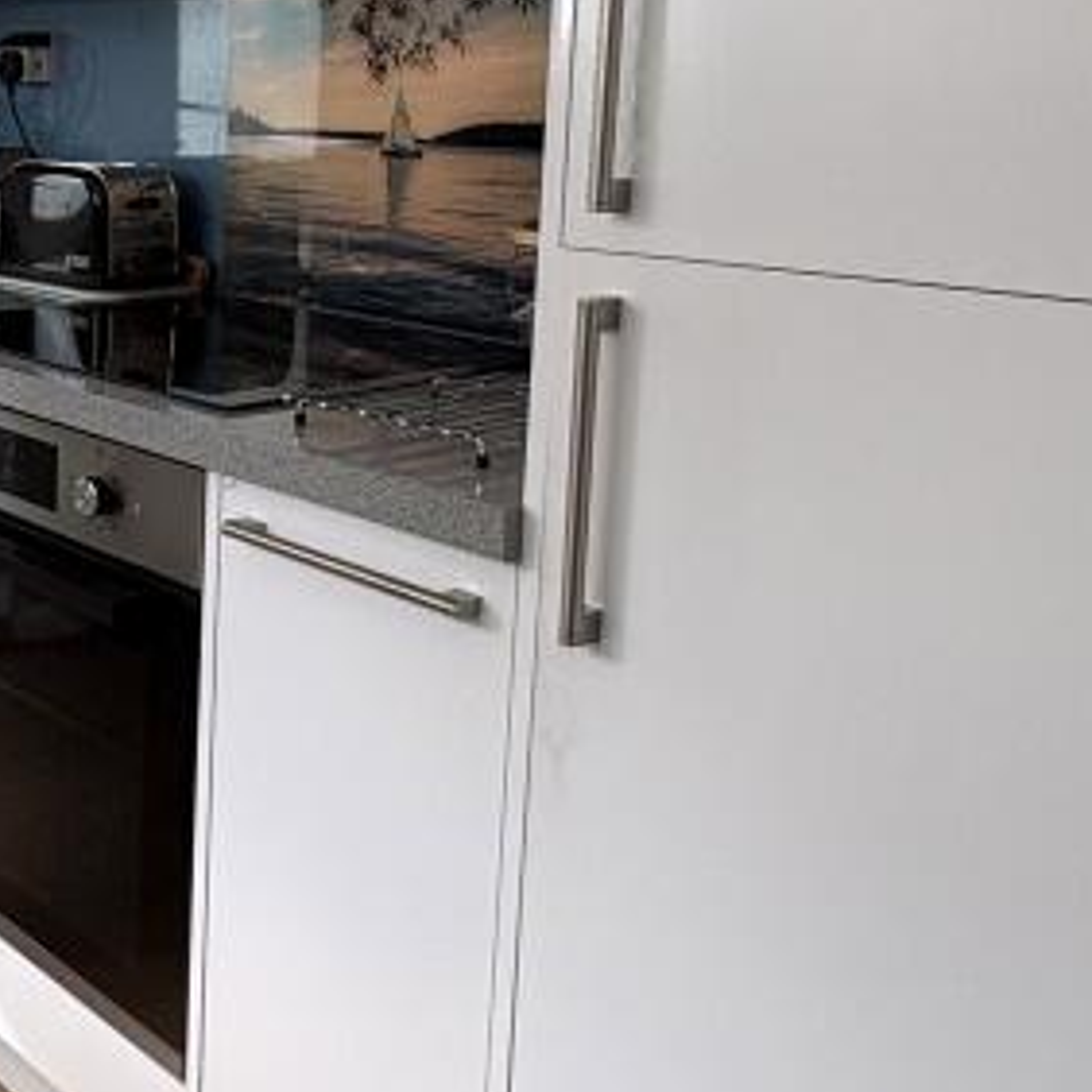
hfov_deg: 32.2
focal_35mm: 45
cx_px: -167
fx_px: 1606
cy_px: 287
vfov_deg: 36.8
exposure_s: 1/99
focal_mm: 2.22
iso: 80
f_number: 2.2
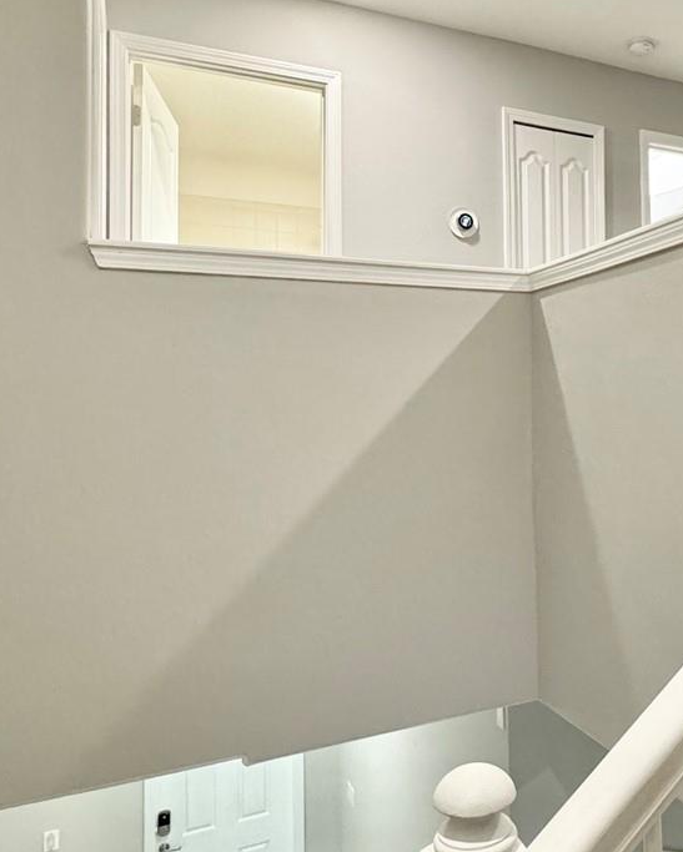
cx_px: 592
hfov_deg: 42.7
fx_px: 808
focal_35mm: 32
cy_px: 384
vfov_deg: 55.5
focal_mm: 2.22
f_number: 2.2
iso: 400
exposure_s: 1/60
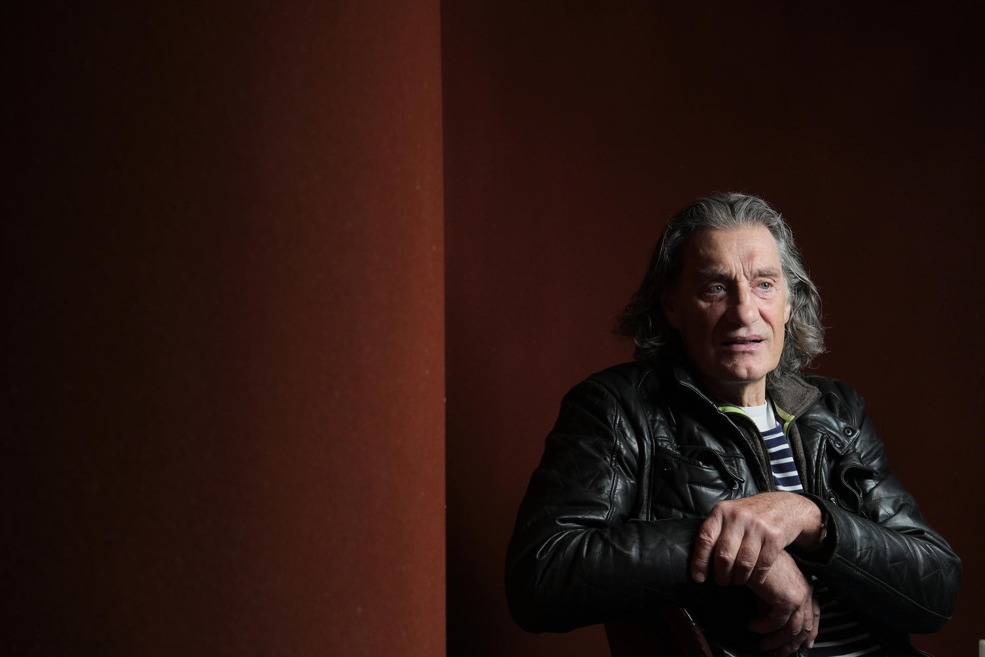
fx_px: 1450
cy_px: 328
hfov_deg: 37.5
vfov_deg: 25.5
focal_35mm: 53
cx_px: 492
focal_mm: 35
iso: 1000
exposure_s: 1/125
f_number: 4
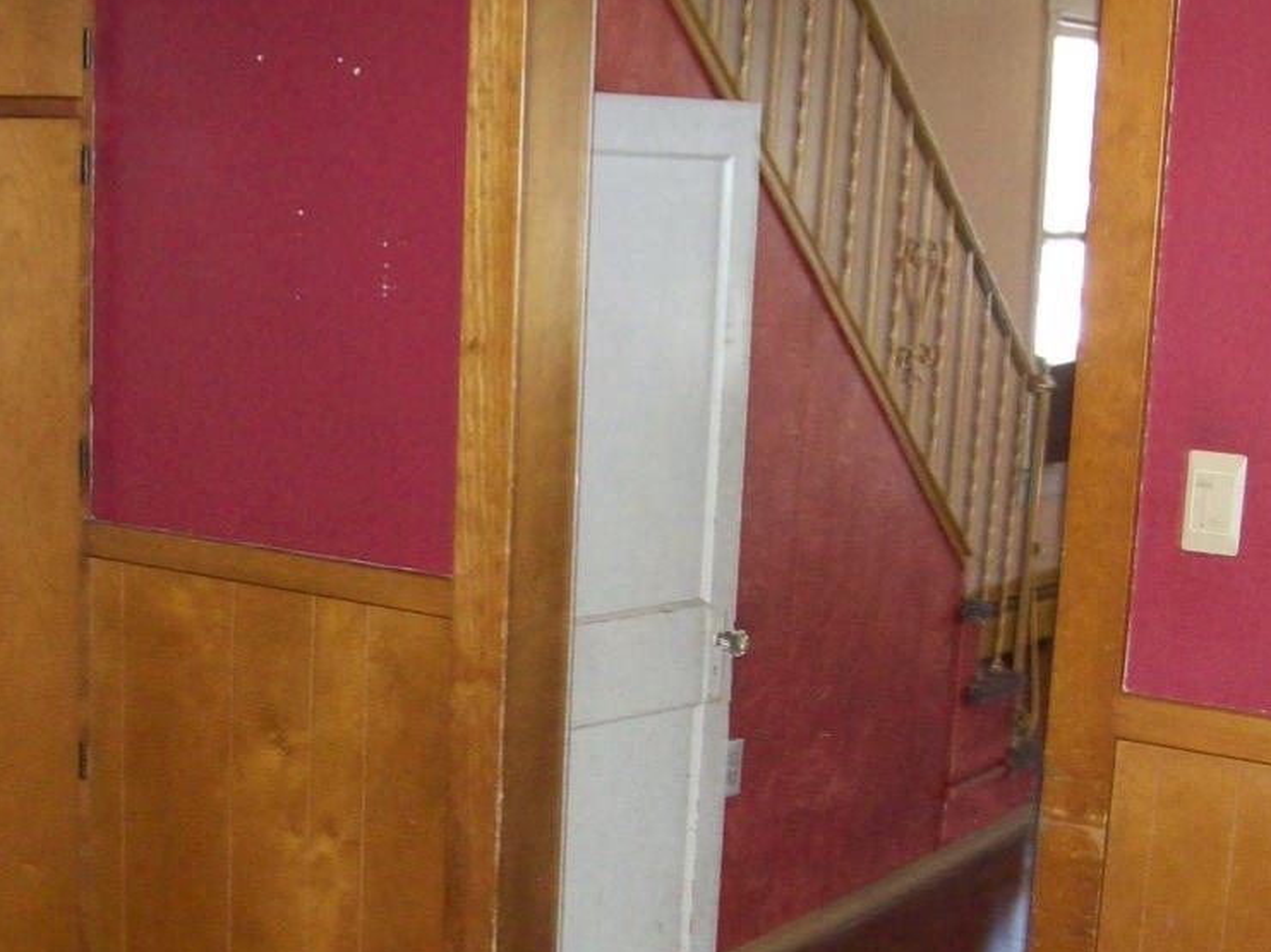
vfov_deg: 20.8
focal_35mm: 70
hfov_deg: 27.7
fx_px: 2569
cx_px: 453
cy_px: 734
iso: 200
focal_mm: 6
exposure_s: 1/64
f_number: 2.7
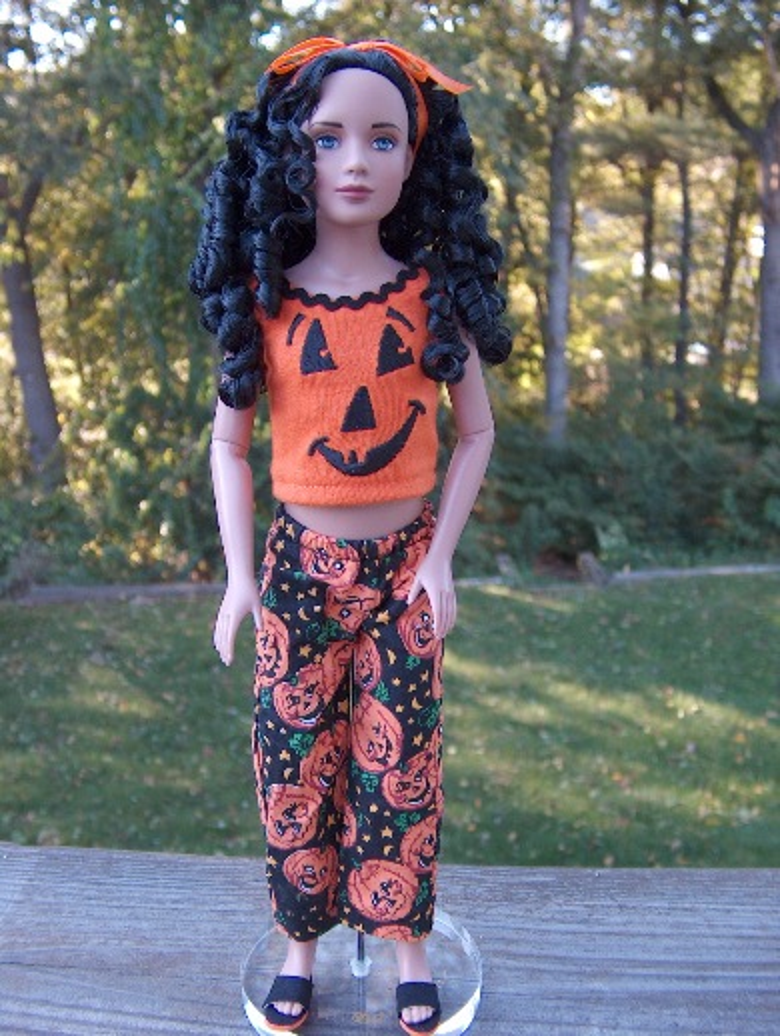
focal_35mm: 37
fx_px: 1109
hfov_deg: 38.8
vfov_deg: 50.1
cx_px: 390
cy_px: 518
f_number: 2.8
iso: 200
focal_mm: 7.6
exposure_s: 1/95.3
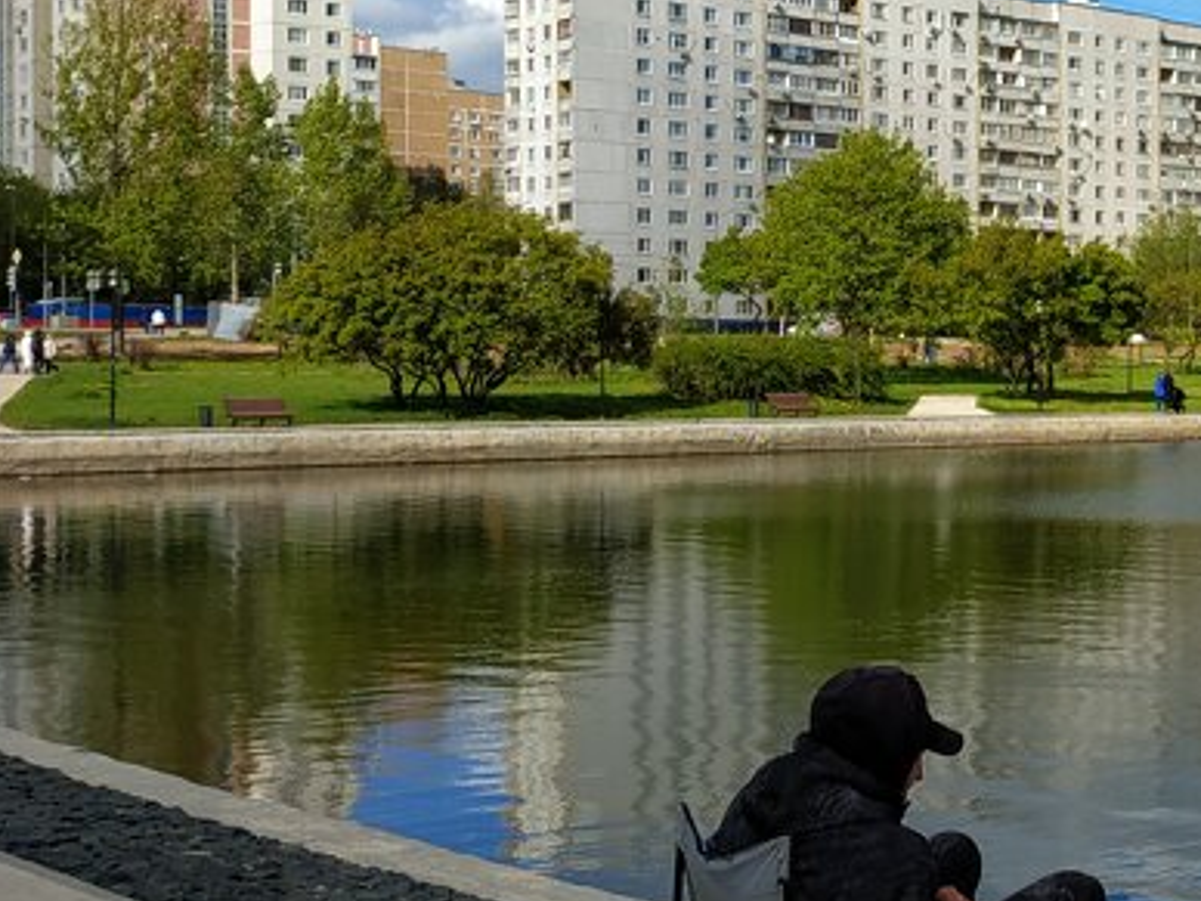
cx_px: 1390
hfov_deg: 26.5
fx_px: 2290
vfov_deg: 22.2
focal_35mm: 66
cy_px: 395
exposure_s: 1/2362
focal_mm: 3.94
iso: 100
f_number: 1.9
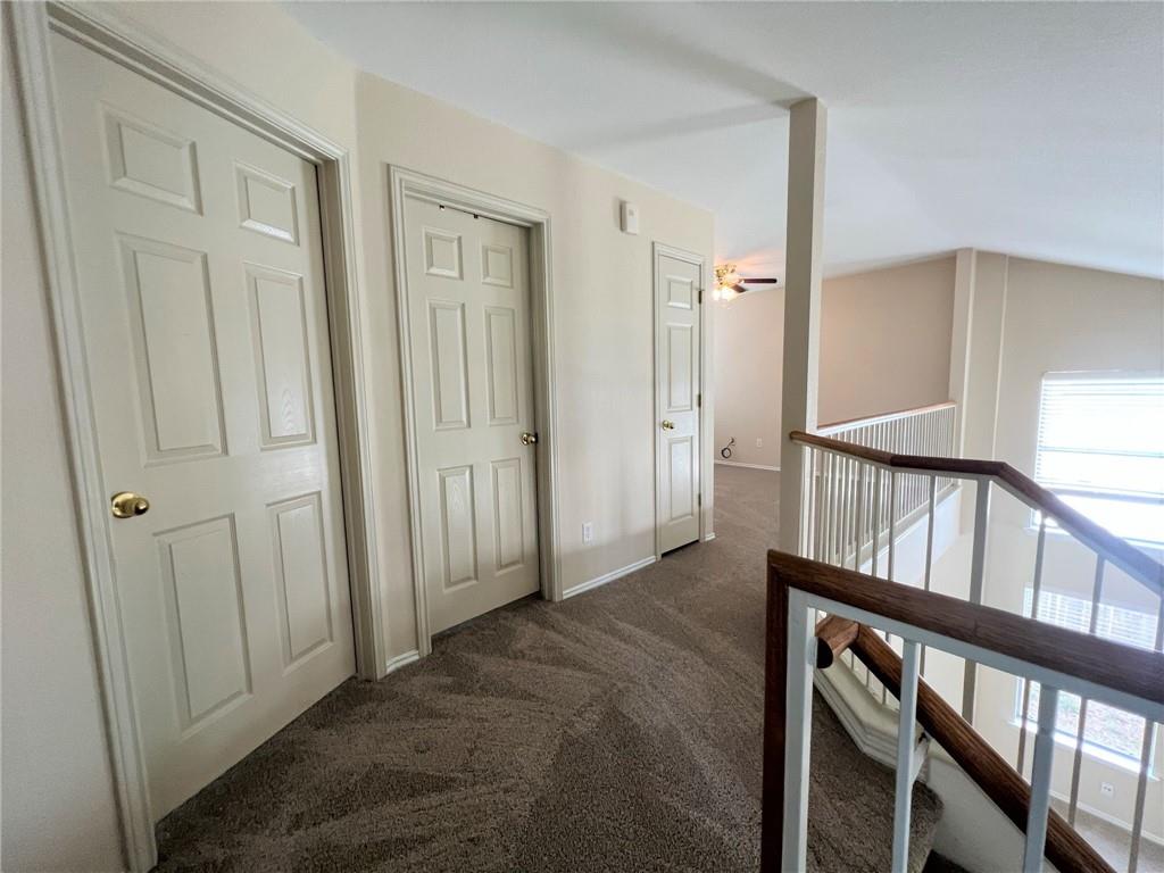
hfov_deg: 106.2
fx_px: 437
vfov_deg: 89.9
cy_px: 436
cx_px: 582
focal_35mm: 13
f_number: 1.8
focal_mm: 1.57
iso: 160
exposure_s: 1/60
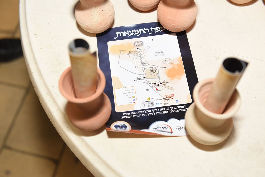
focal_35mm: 52
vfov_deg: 26.0
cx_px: 132
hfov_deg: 38.2
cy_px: 88
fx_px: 383
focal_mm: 52
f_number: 4
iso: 1000
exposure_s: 1/160
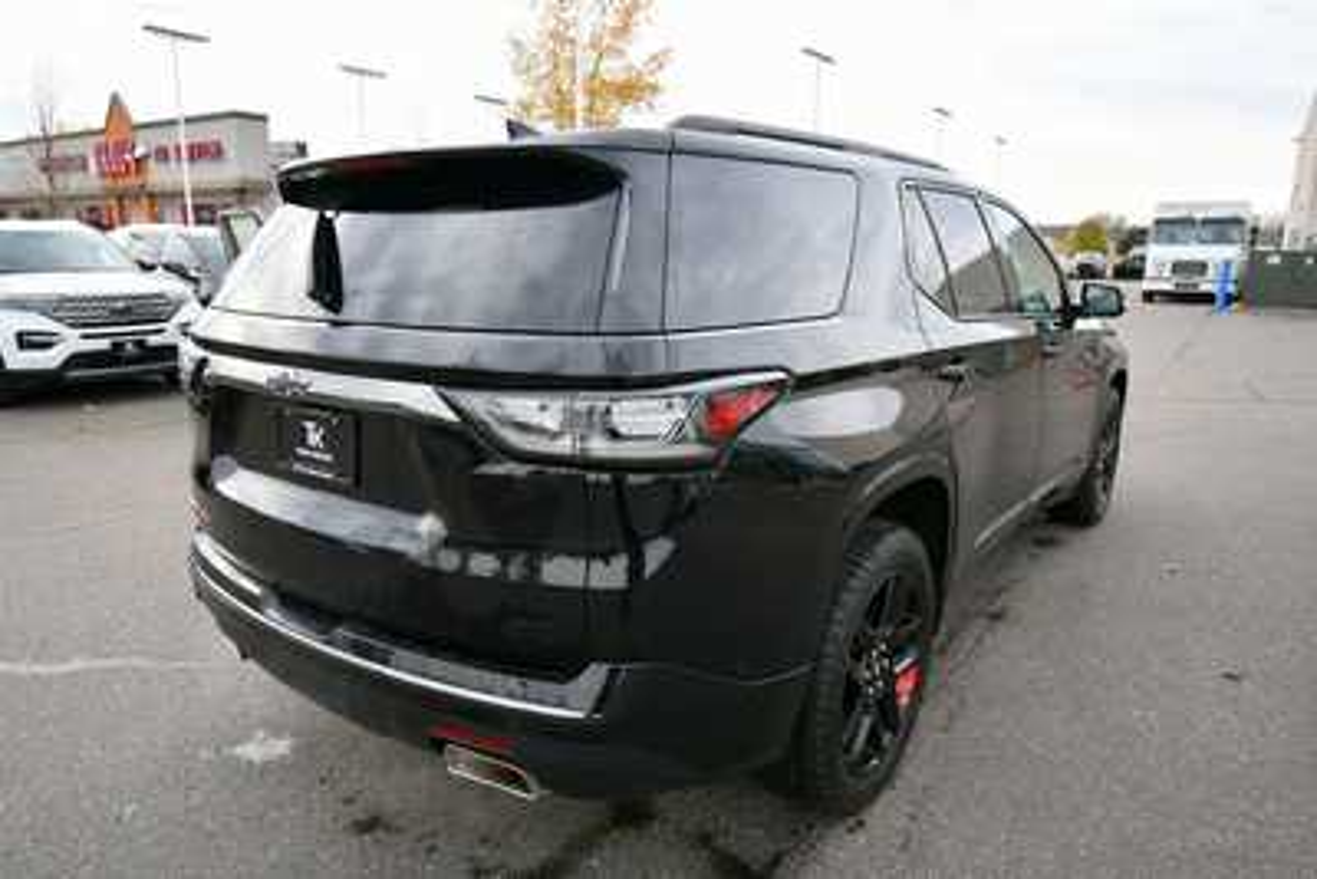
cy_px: 440
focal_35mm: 22
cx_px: 658
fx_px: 805
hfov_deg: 78.6
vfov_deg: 57.3
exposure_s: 1/250
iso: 200
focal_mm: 15
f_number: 5.6
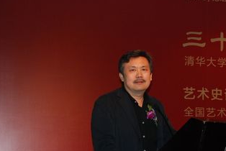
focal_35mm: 105
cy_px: 113
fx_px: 660
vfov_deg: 13.0
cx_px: 193
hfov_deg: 19.2
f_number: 4.5
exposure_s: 1/60
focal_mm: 40
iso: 640
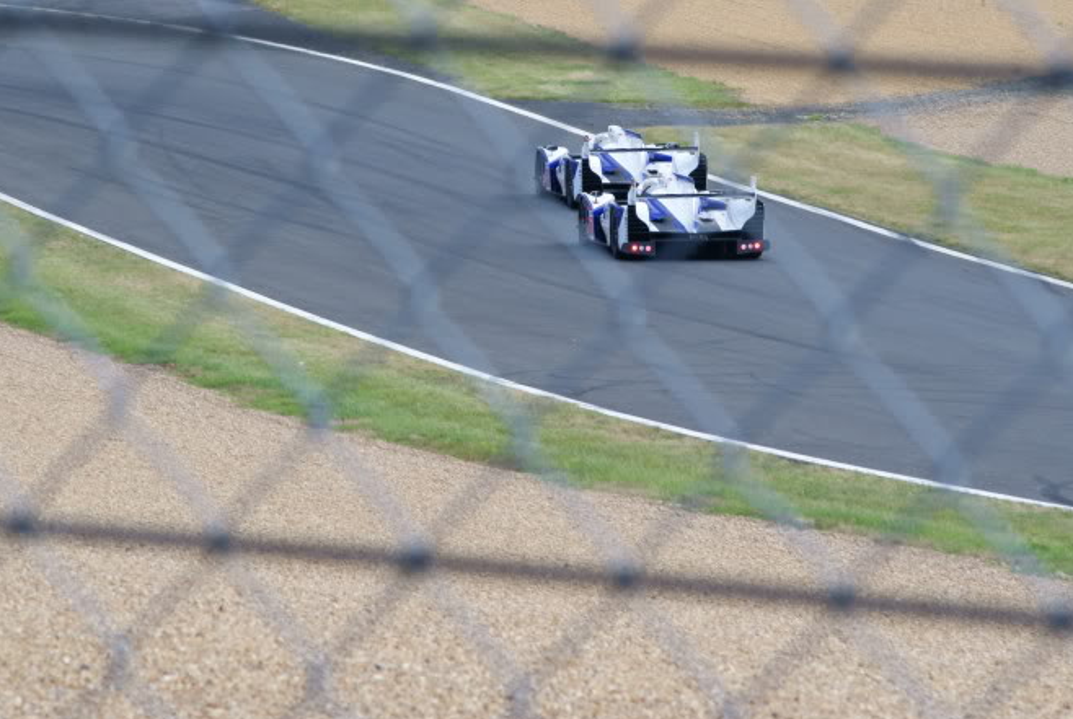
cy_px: 192
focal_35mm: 315
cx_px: 541
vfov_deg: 4.4
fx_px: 9397
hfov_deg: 6.5
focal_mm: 135
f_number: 10
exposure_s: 1/320
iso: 400
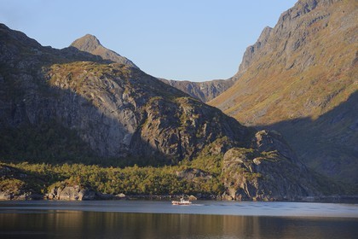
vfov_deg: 9.1
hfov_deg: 13.7
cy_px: 120
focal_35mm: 150
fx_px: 1492
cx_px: 179
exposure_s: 1/400
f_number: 5.6
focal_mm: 150
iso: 200
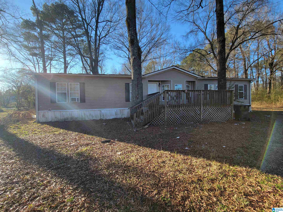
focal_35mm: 13
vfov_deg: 89.9
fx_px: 106
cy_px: 106
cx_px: 142
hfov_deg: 106.2
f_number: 2.2
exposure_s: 1/450
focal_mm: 2.2
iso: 50
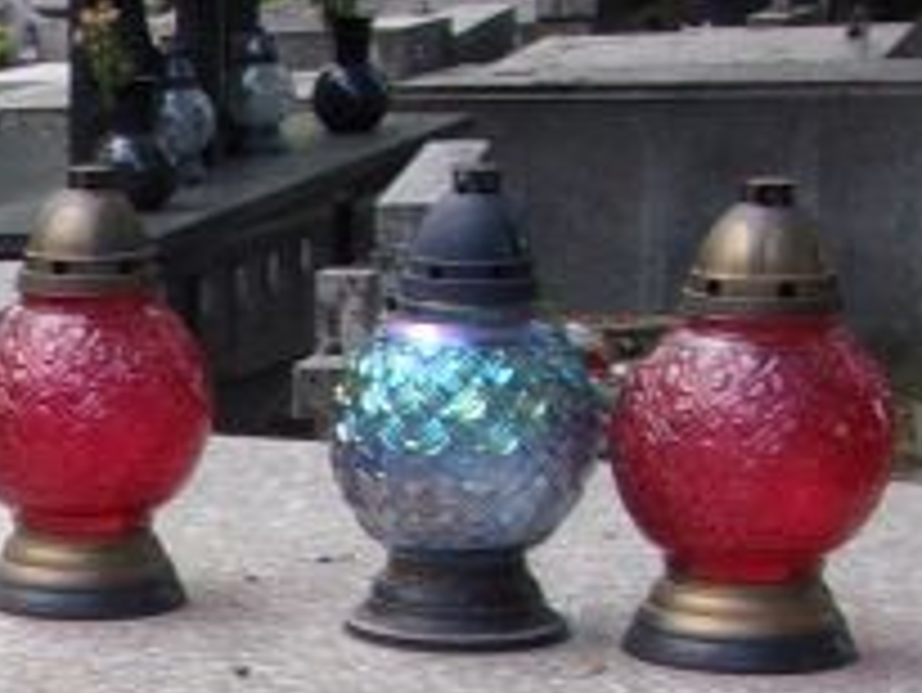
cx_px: -621
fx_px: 3731
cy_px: 958
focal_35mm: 140
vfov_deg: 10.3
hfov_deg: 13.0
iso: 80
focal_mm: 5.1
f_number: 3.9
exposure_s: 1/105
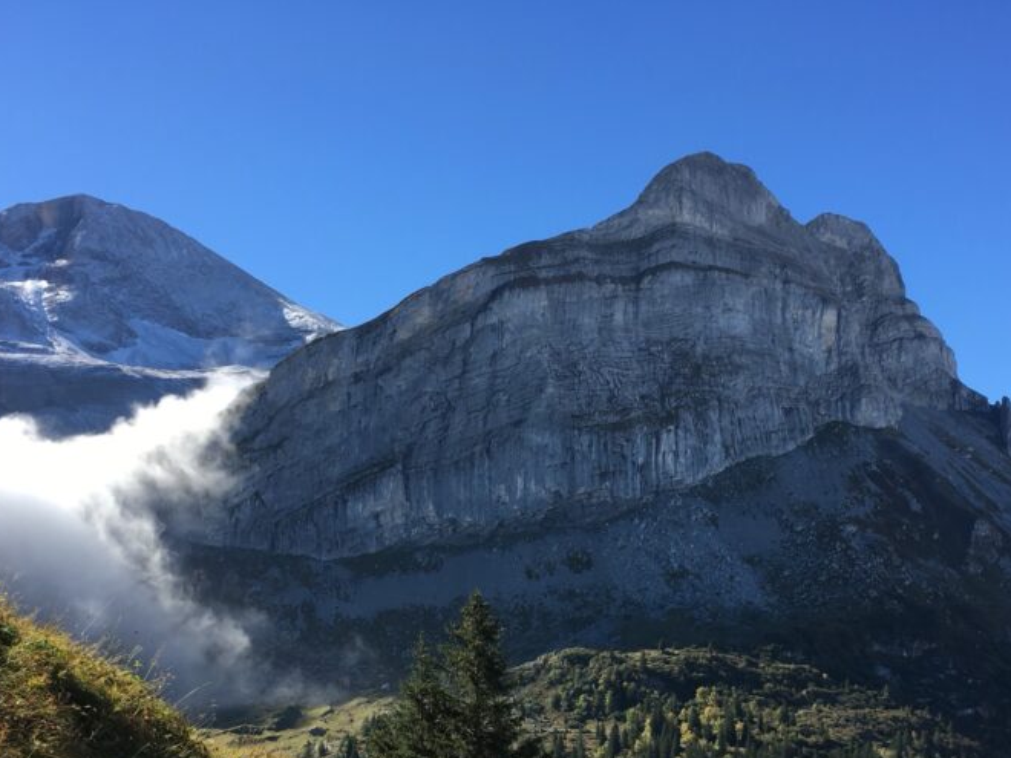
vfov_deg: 31.5
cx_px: 596
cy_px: 582
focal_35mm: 45
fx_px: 1314
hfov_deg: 41.9
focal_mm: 4.15
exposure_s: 1/874
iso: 25
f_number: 2.2
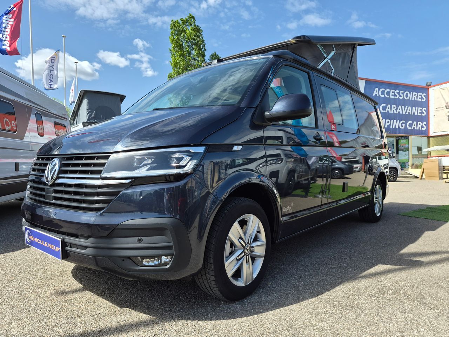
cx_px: 224
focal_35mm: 23
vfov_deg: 58.9
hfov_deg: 73.9
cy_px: 168
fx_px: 298
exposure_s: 1/3064
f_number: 1.8
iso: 80
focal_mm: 5.4
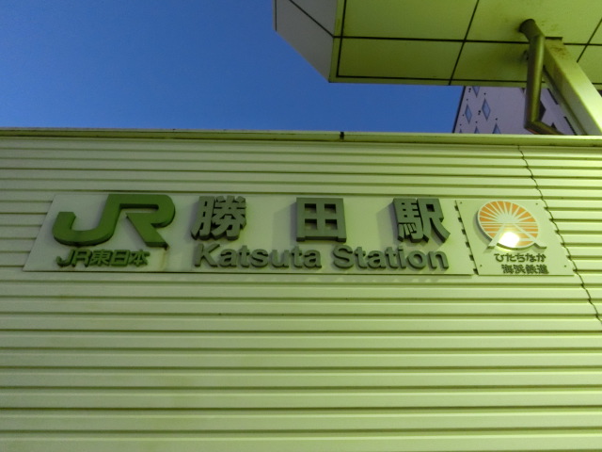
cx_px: 301
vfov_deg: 54.9
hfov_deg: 69.4
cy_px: 226
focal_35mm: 25
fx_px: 435
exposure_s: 1/20
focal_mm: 4.5
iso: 800
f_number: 3.5
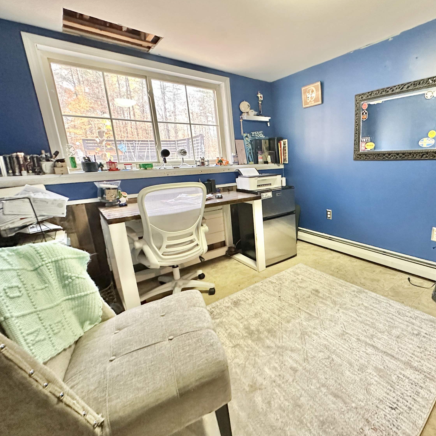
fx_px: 242
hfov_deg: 80.7
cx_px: 296
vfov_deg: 84.0
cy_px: 213
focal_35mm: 17
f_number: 2.2
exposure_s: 1/60
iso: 800
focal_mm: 2.22
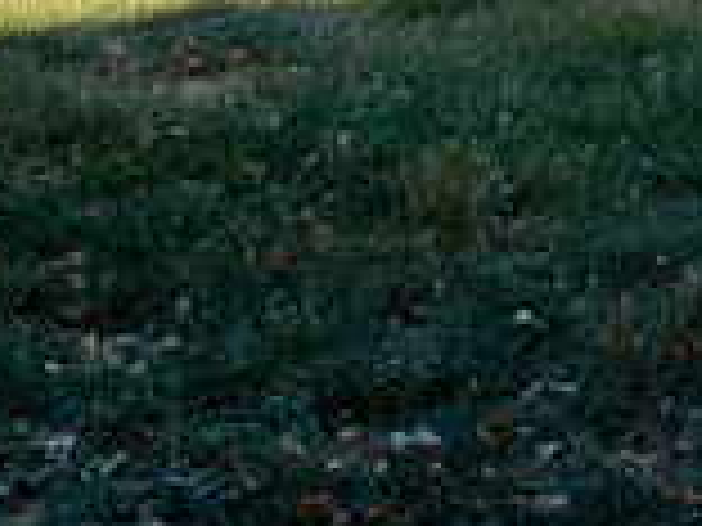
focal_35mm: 118
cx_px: 1017
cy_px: -360
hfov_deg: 15.5
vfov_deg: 11.8
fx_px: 2393
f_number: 2.2
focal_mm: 2.22
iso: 16
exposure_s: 1/391
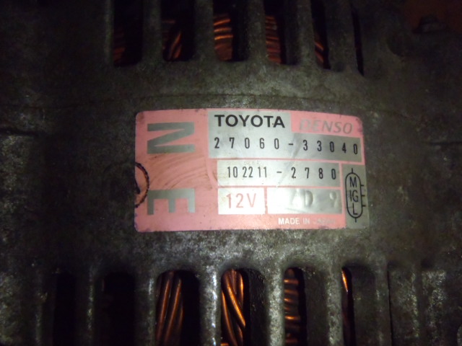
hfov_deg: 50.1
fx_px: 494
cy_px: 173
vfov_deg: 38.7
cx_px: 231
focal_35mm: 37
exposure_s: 1/60
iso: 800
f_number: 4.7
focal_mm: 6.64
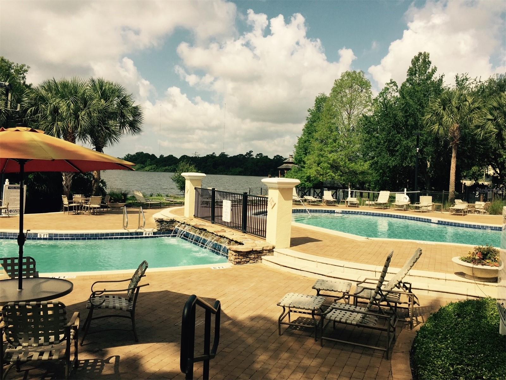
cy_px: 190
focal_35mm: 29
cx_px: 253
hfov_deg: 61.7
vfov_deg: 48.2
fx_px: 424
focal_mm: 4.15
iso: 32
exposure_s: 1/3049
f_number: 2.2
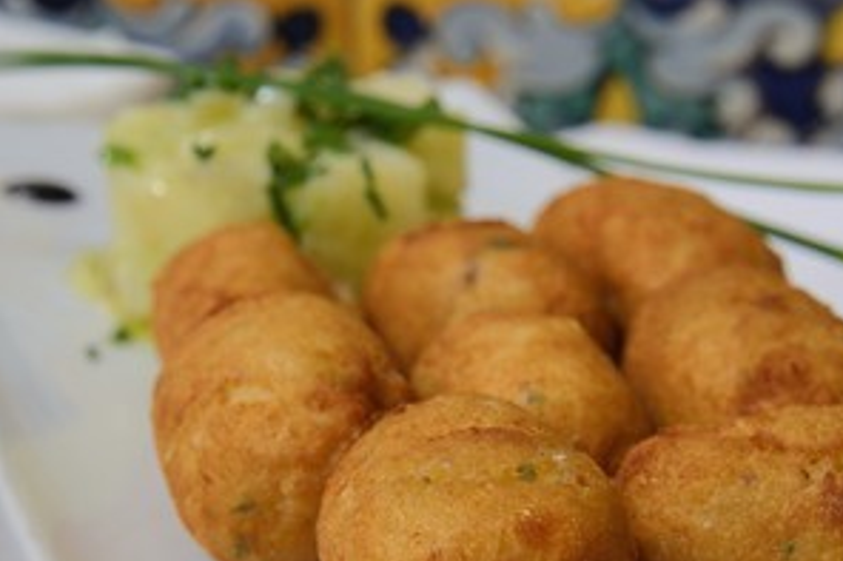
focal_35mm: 78
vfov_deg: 17.5
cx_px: 550
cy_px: 347
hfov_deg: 25.9
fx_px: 1825
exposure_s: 1/2
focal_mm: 55
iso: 800
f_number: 11
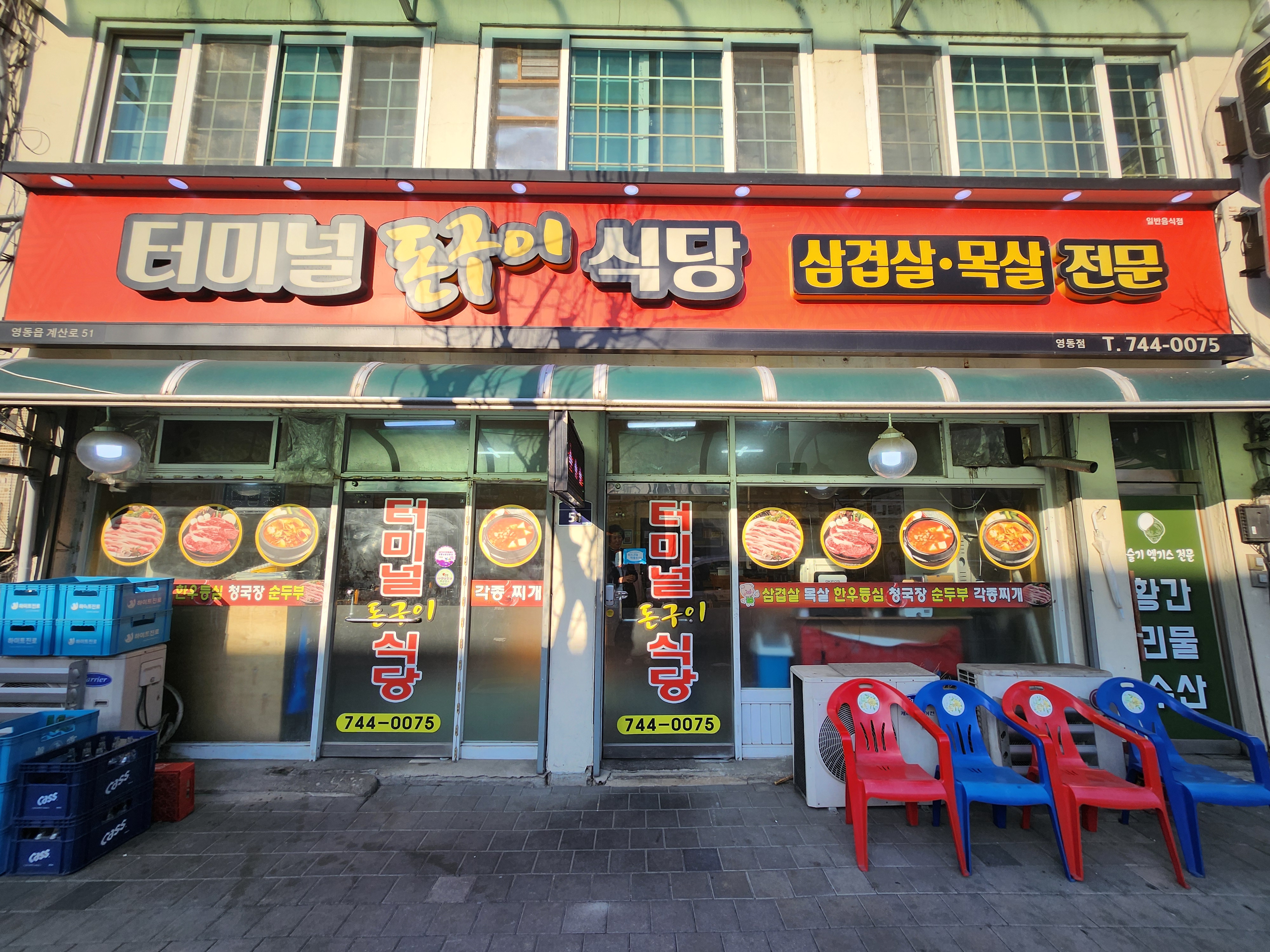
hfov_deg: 106.2
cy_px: 476
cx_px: 635
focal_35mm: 13
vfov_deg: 89.9
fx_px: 477
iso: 32
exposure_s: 1/594
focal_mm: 1.74
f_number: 2.2
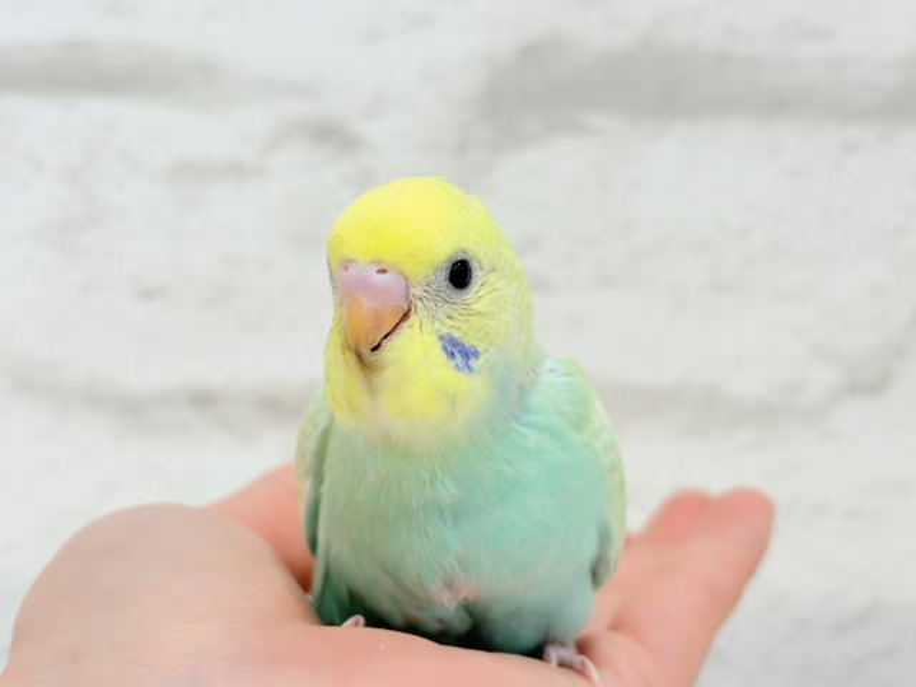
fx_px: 1376
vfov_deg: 28.0
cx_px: 458
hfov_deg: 36.8
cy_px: 344
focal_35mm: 52
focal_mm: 5.96
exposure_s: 1/50
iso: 40
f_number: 1.6
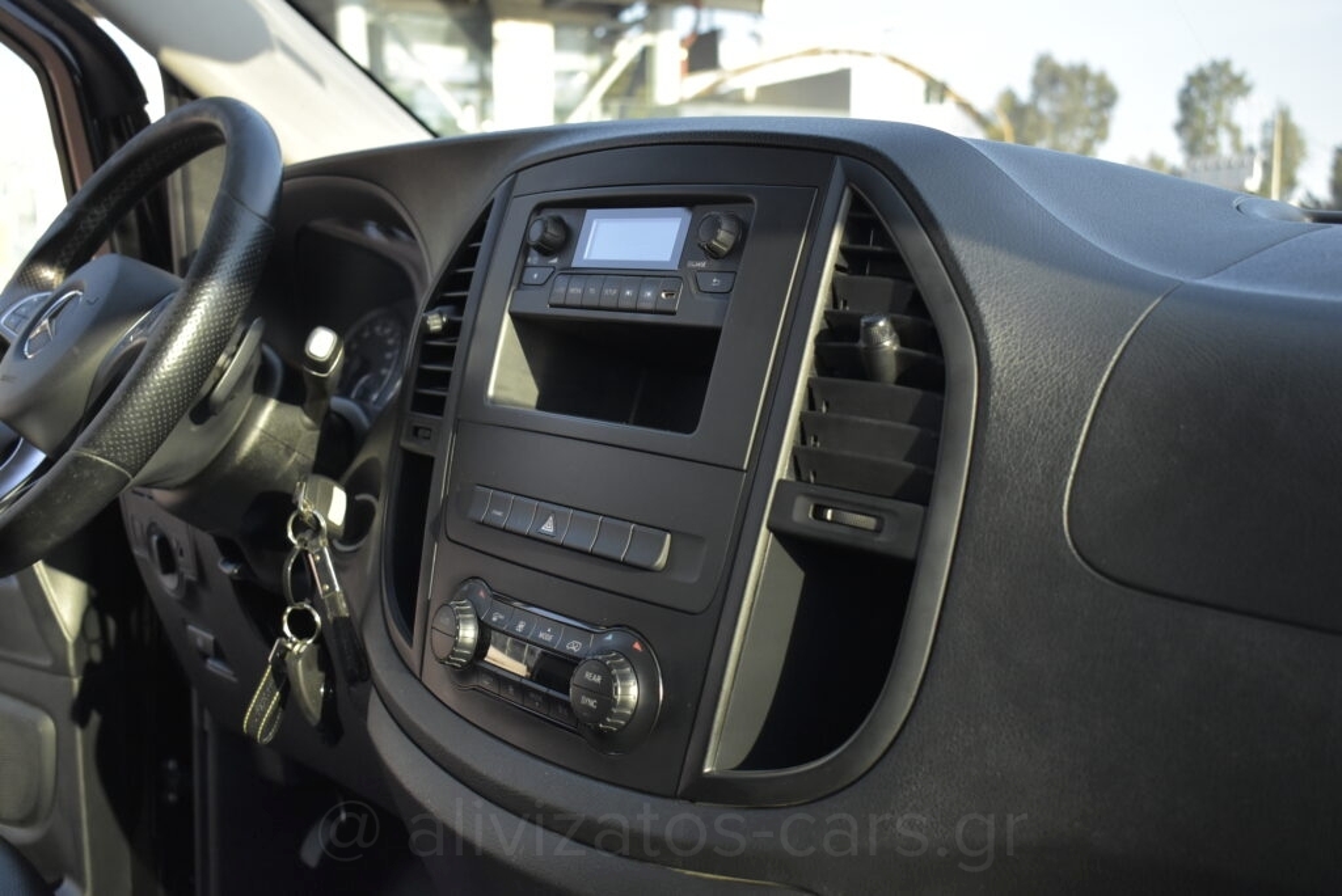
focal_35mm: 39
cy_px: 448
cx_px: 671
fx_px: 1455
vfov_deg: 34.3
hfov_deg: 49.5
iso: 1600
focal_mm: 26
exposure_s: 1/1600
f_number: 4
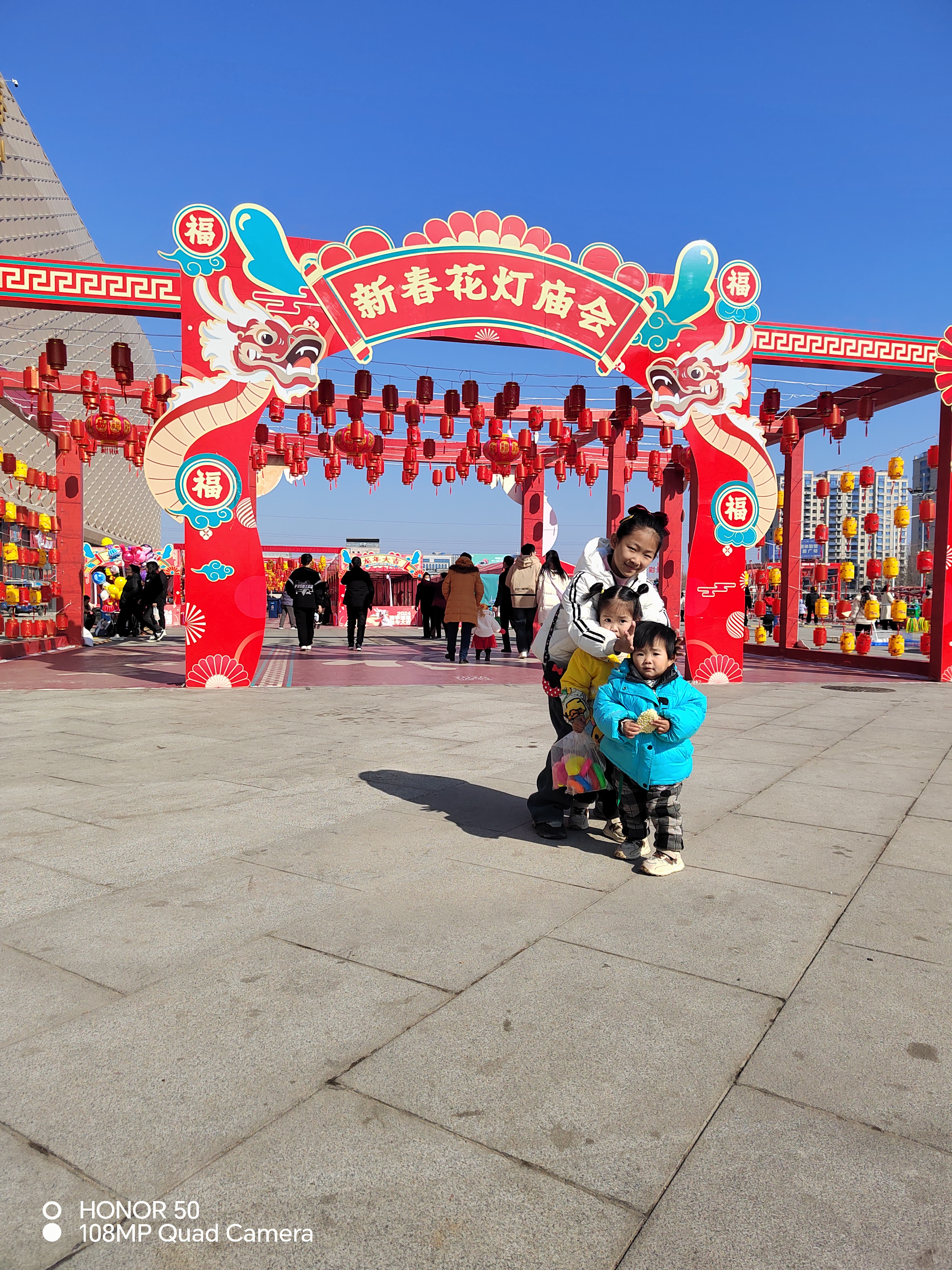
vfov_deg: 73.9
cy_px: 635
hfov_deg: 58.9
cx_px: 476
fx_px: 843
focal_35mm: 23
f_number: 1.9
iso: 240
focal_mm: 5.52
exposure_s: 1/2000
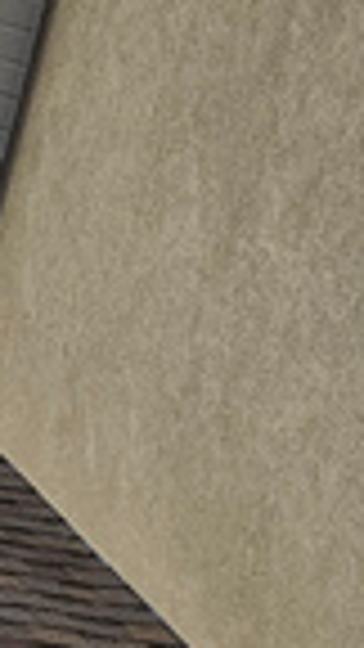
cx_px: 616
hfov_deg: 8.7
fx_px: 2299
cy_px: 1390
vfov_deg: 13.3
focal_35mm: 134
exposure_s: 1/2000
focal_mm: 5.4
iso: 50
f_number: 1.8
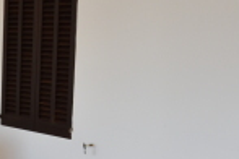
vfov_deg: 10.6
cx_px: 39
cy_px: 244
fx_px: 830
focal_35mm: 125
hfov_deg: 16.2
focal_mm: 24
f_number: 8
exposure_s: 1/80
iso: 400
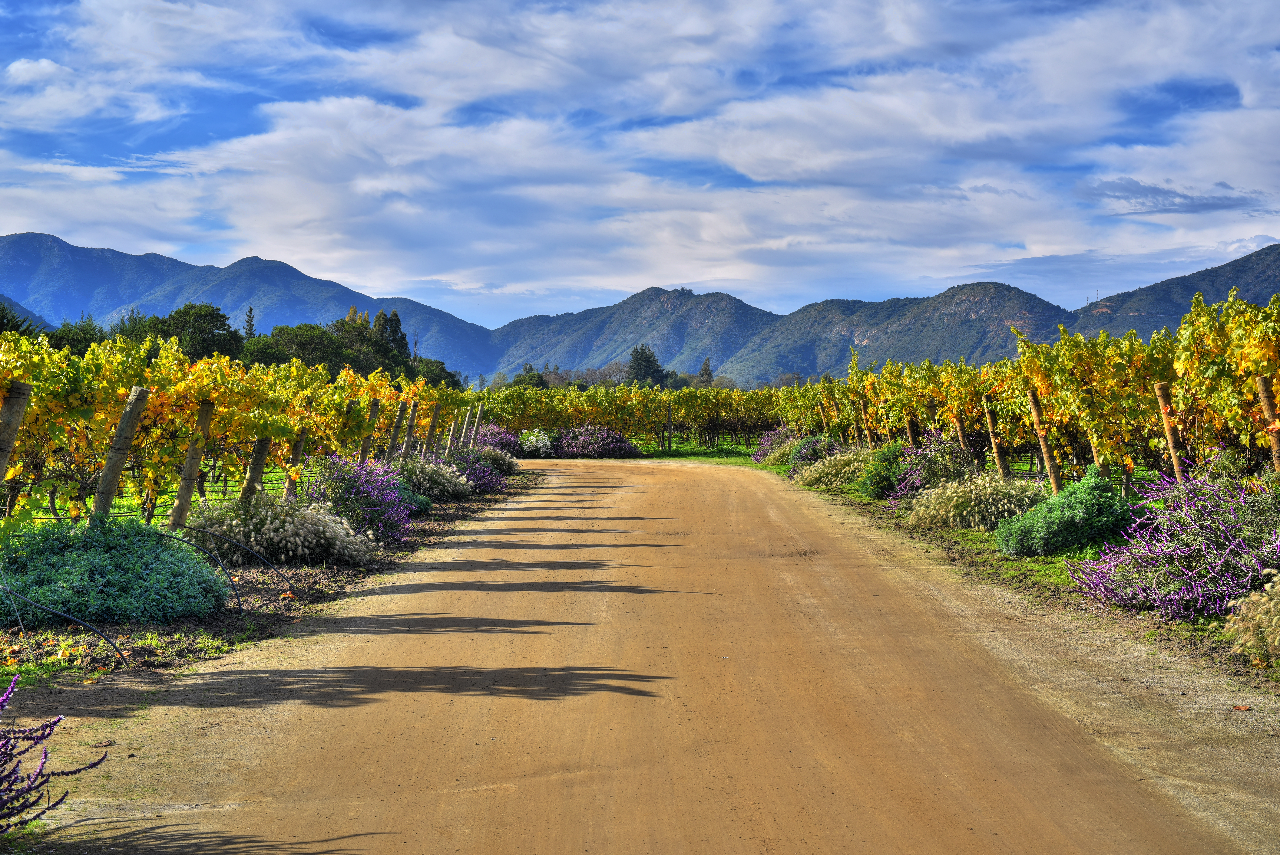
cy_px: 428
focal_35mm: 50
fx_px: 1778
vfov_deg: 27.0
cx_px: 640
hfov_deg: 39.6
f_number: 14
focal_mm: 50
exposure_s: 1/80
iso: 100
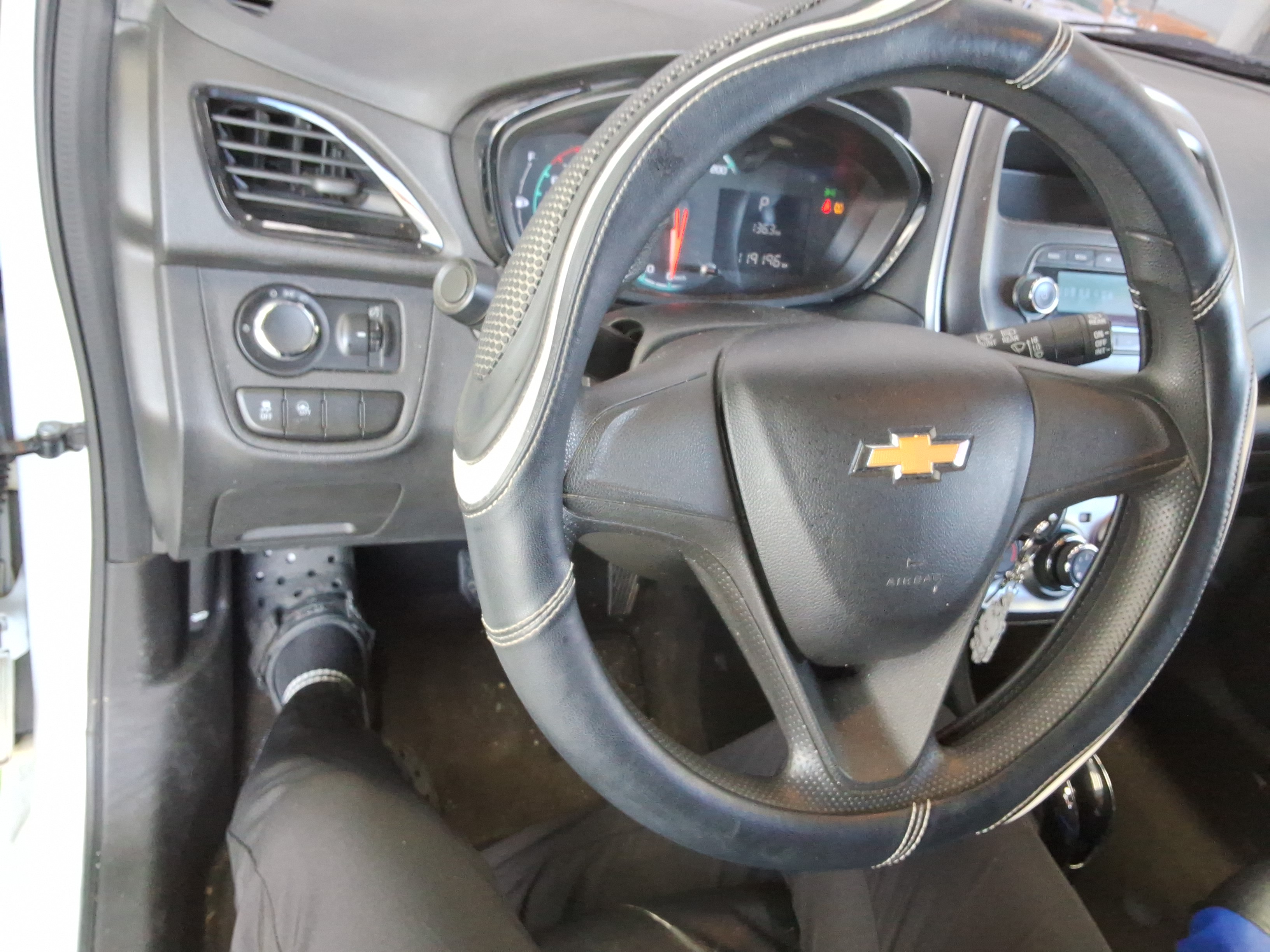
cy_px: 476
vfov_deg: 49.7
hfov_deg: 63.4
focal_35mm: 28
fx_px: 1027
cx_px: 635
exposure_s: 1/40
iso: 129
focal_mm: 2.91
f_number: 1.9
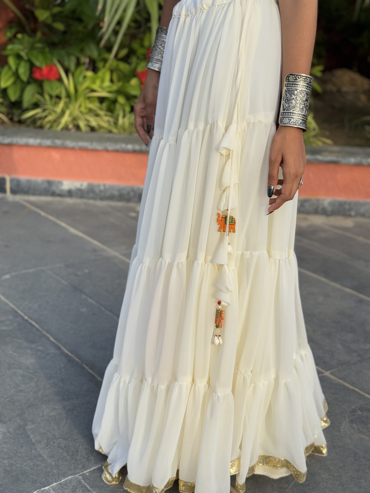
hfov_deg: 30.3
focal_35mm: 48
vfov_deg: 39.7
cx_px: 185
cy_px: 246
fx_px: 684
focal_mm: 6.76
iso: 64
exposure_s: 1/1637
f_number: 1.78
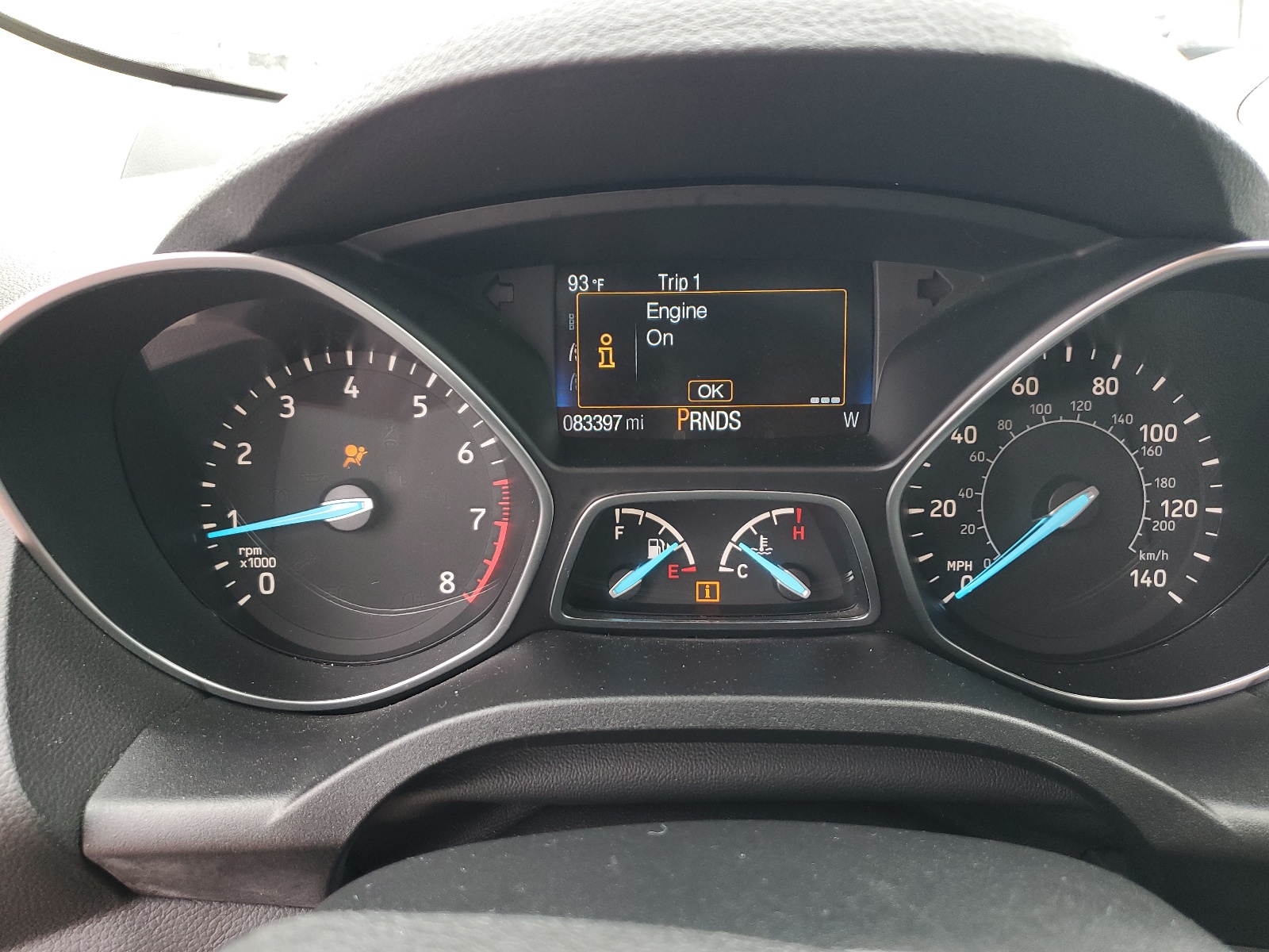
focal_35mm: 26
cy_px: 476
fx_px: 953
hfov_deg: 67.3
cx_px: 634
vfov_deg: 53.1
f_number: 1.5
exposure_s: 1/120
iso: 96
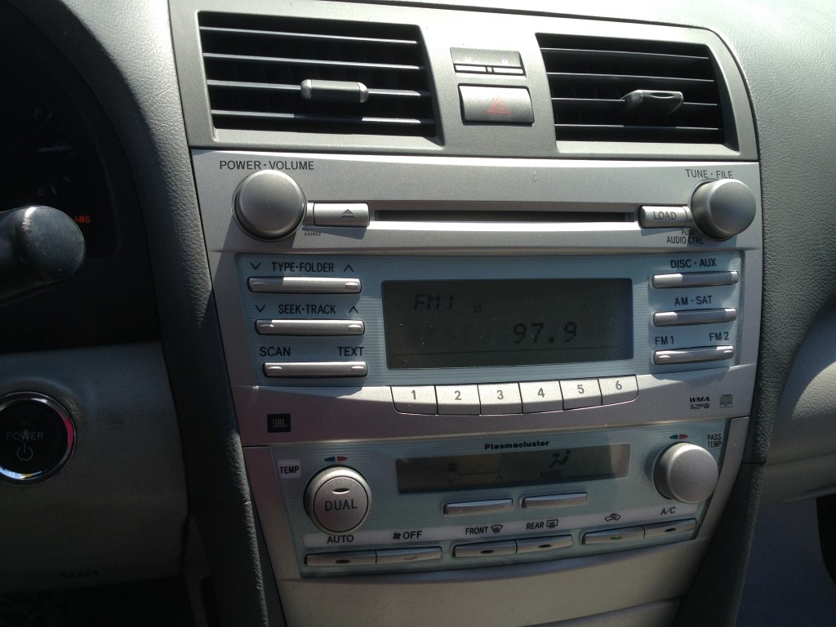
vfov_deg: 42.9
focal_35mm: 33
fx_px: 797
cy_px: 314
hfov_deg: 55.4
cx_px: 418
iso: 50
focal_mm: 4.12
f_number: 2.4
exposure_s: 1/577
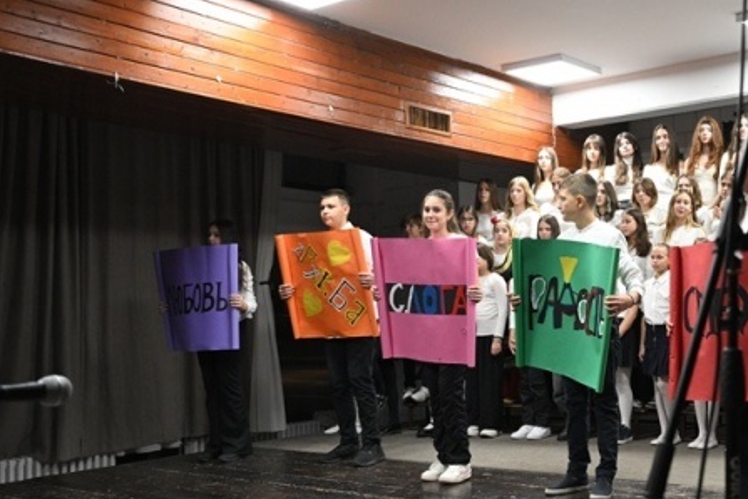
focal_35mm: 43
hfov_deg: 43.5
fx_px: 893
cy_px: 293
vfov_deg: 31.1
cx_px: 586
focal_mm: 24
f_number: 3.2
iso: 2500
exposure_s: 1/250
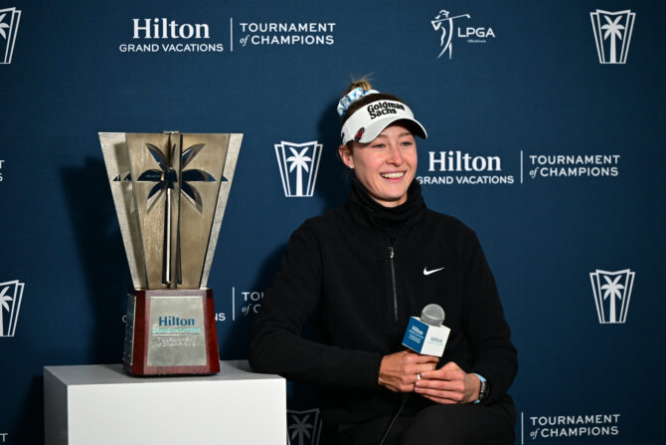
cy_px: 222
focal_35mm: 140
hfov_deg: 14.7
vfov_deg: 9.8
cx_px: 333
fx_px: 2590
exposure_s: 1/640
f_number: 2.8
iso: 1600
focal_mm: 140
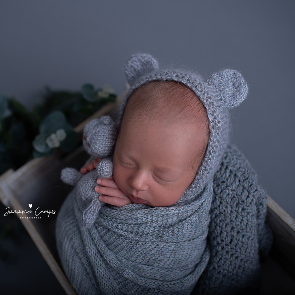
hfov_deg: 37.2
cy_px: 147
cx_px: 99
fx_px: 434
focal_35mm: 45
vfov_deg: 37.6
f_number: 2.5
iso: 100
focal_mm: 35
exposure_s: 1/200
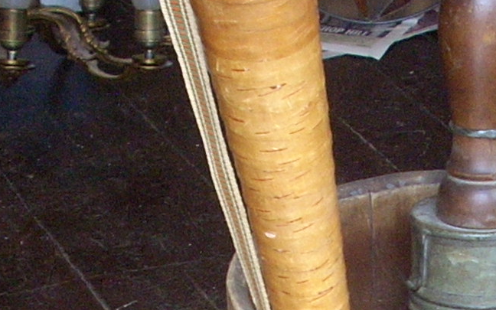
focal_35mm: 155
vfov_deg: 8.1
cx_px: 402
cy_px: 613
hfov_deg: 13.4
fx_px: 2095
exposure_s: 1/30
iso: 200
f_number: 2.8
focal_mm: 6.2
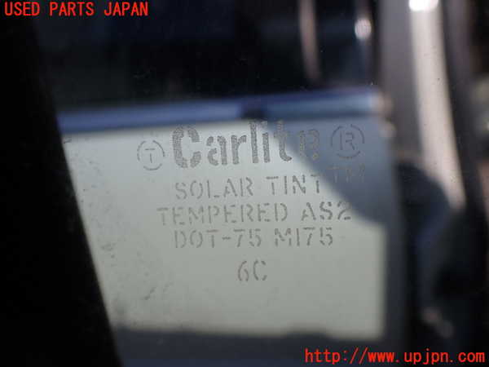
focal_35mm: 30
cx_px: 244
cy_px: 184
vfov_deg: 46.8
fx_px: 424
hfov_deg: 60.0
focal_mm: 5.4
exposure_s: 1/1000
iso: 100
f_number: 3.2
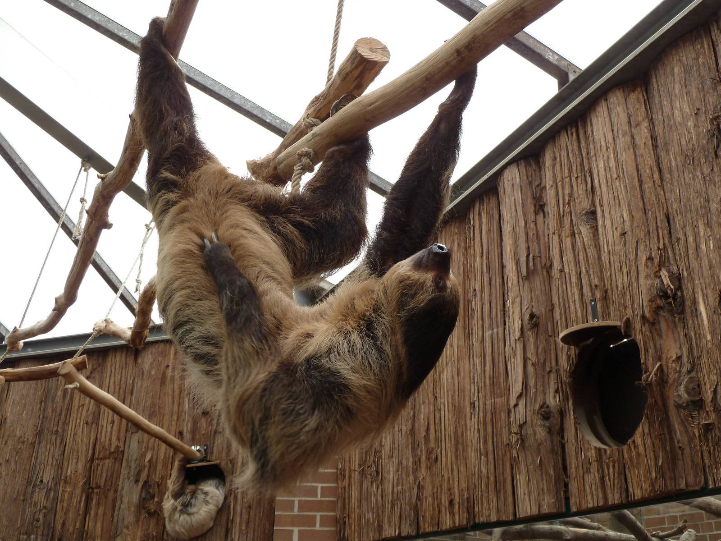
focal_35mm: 37
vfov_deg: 38.7
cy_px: 270
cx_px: 360
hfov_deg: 50.1
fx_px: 771
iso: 160
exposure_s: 1/100
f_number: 3.6
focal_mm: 6.1
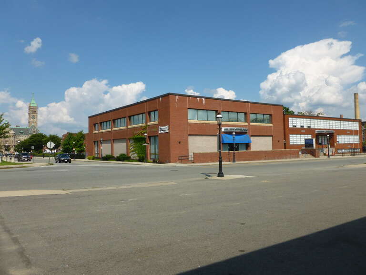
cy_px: 138
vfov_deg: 49.7
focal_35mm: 28
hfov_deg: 63.4
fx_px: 296
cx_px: 183
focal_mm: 5
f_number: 10
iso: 100
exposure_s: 1/160
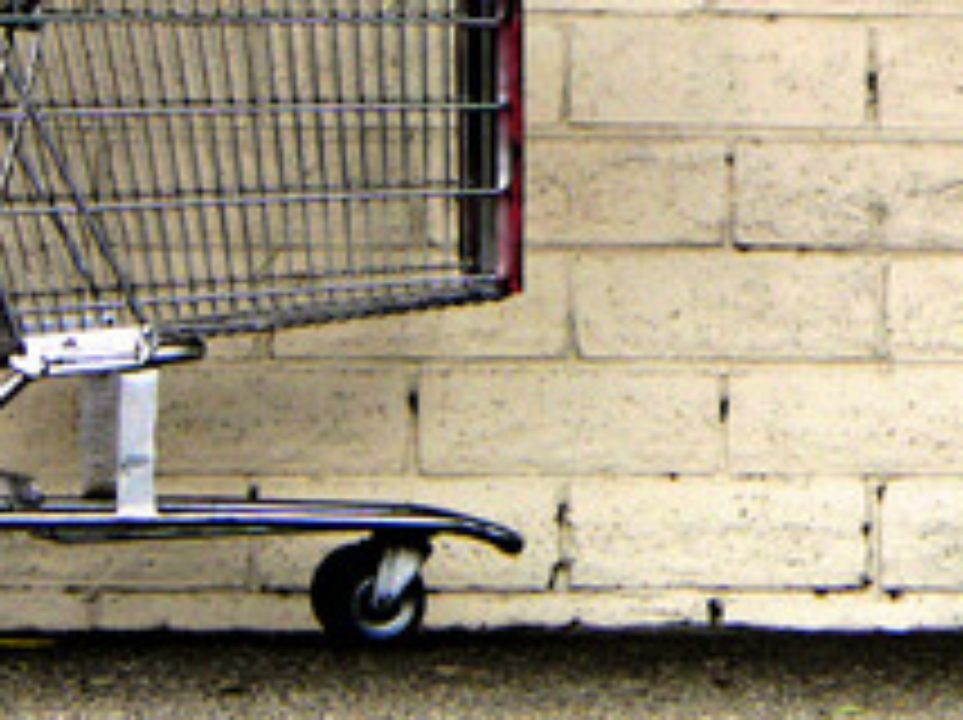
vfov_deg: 2.2
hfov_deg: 2.9
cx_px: 994
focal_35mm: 676
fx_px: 18785
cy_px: -292
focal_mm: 37.6
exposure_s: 1/200
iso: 80
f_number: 4
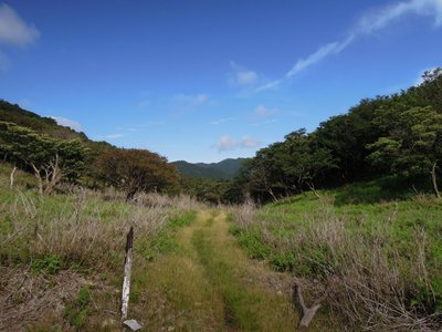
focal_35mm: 24
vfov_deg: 56.8
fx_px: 306
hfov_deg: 71.6
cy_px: 166
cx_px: 221
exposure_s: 1/1250
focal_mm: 4.3
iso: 160
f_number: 4.5
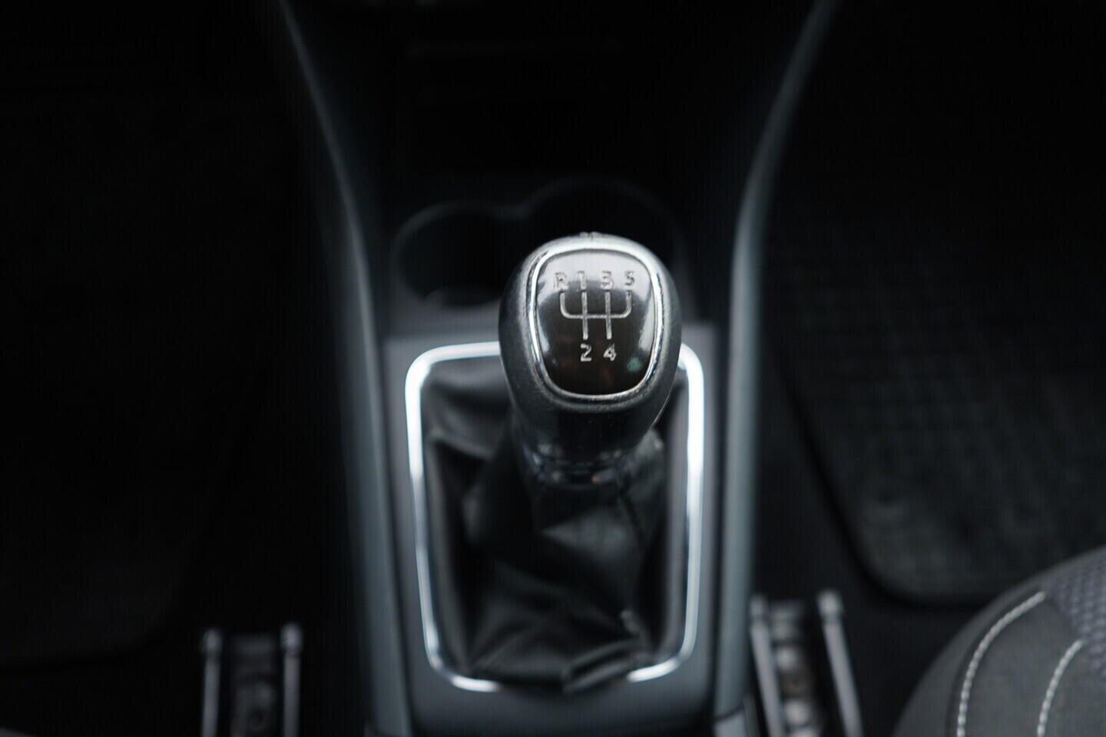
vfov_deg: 36.9
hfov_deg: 53.1
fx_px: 1106
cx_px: 553
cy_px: 368
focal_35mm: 36
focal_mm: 24
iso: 320
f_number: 2.8
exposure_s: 1/40
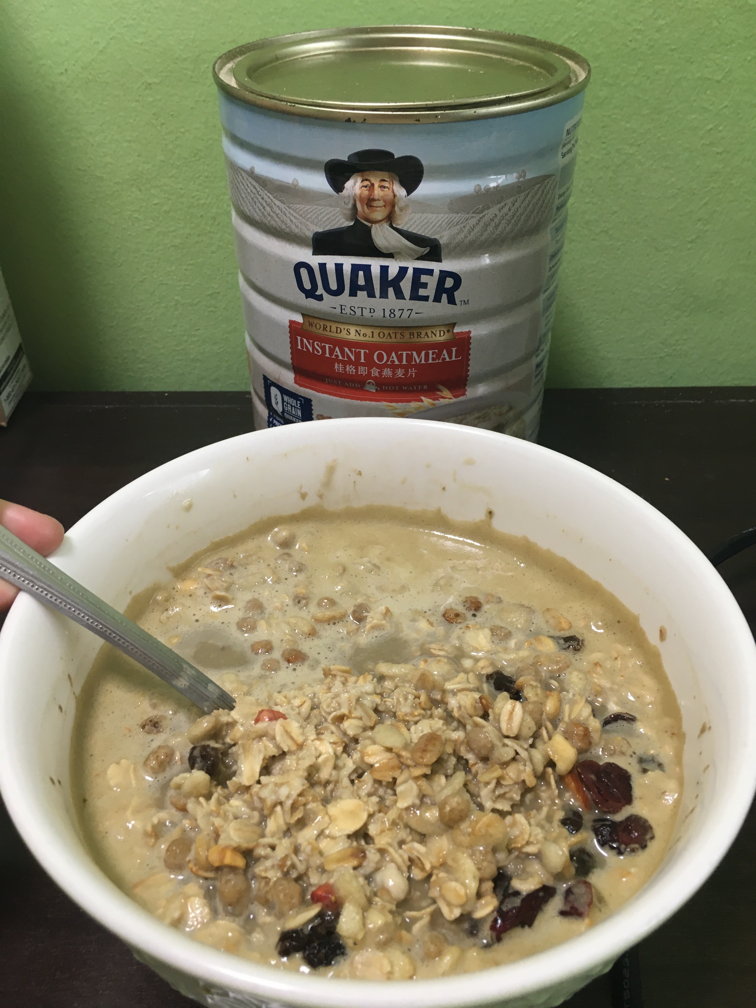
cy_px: 504
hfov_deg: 48.2
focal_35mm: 29
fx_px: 844
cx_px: 378
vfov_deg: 61.7
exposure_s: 1/33
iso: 80
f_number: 2.2
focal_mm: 4.15
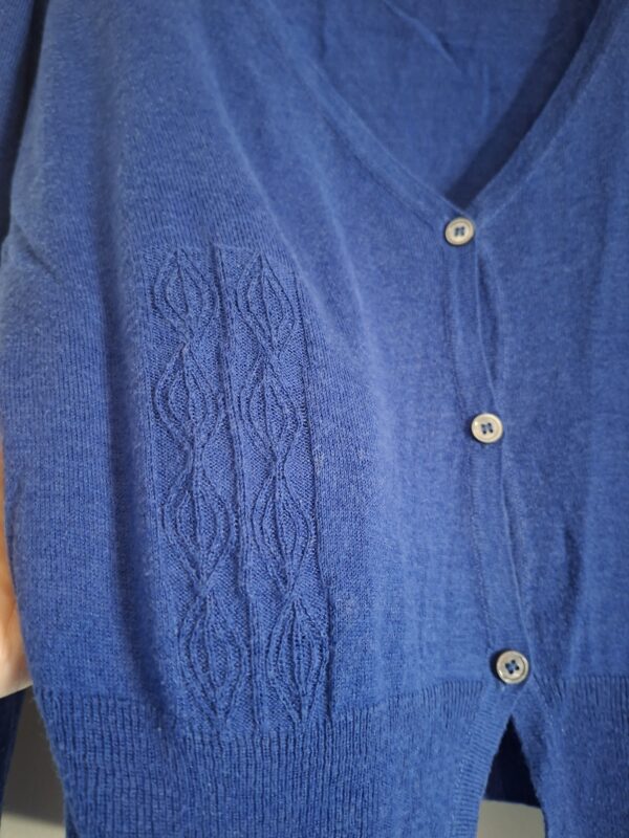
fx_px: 557
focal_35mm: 23
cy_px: 419
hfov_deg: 58.9
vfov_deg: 73.9
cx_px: 314
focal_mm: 5.54
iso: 800
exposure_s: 1/20
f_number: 1.8
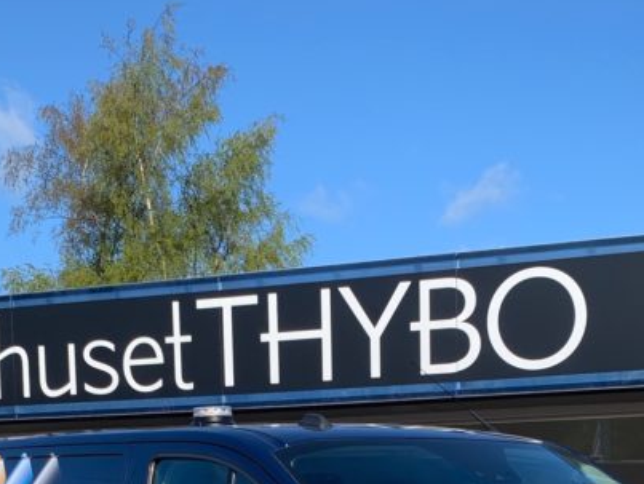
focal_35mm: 66
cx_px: 315
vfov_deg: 20.6
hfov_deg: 29.4
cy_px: 599
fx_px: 1229
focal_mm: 4.25
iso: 25
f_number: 1.8
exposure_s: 1/1406
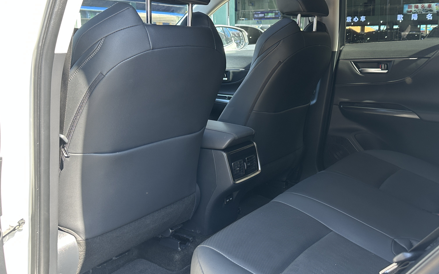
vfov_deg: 37.2
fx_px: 407
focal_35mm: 34
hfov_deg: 56.3
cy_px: 112
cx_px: 263
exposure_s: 1/172
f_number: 1.78
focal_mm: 6.86
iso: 100
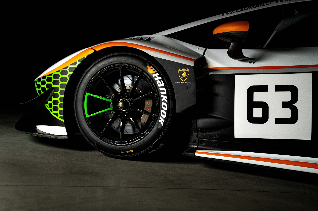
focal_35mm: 45
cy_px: 106
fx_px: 397
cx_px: 159
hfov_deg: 43.6
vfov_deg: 29.8
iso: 1000
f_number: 2.8
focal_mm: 45
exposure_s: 1/250
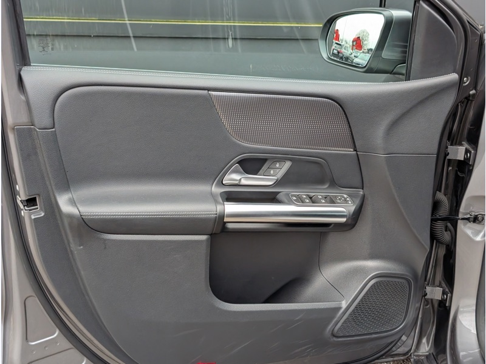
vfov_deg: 29.7
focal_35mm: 49
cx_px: 243
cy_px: 182
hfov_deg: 38.9
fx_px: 688
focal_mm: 6.9
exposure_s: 1/569
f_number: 1.68
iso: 339
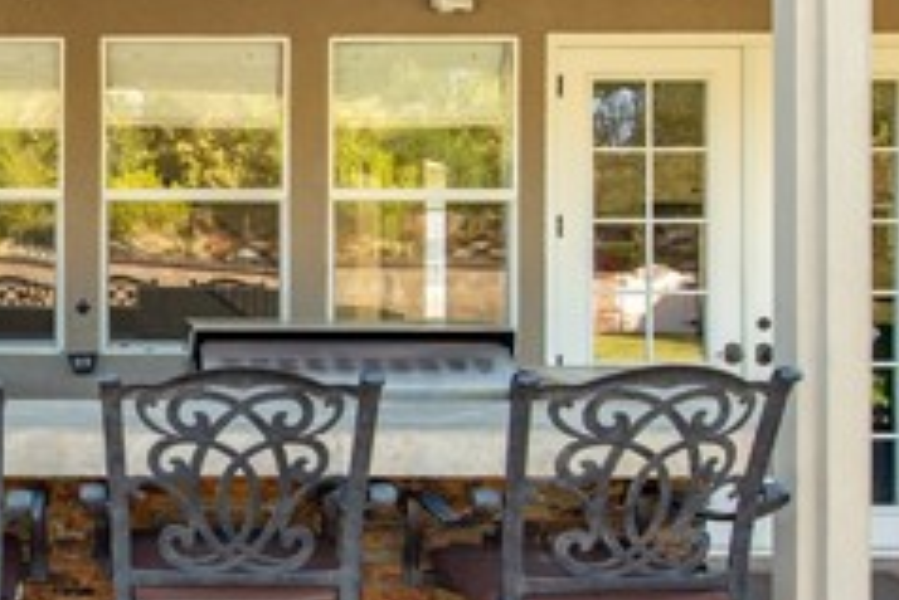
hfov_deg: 41.1
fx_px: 1074
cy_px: 315
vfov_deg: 31.2
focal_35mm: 43
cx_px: 57
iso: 400
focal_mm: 16
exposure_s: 1/160
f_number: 6.3
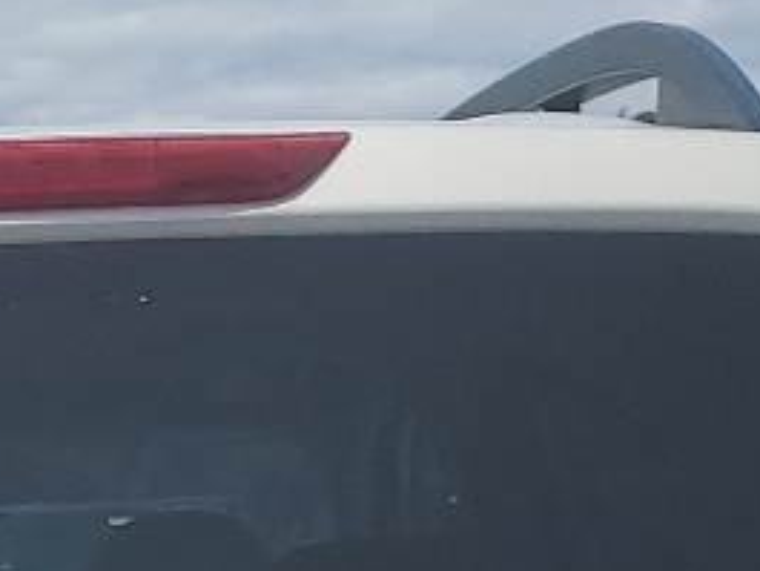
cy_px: 1412
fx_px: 3449
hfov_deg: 12.3
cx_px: -186
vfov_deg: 8.6
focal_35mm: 157
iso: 50
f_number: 1.5
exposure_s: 1/5000
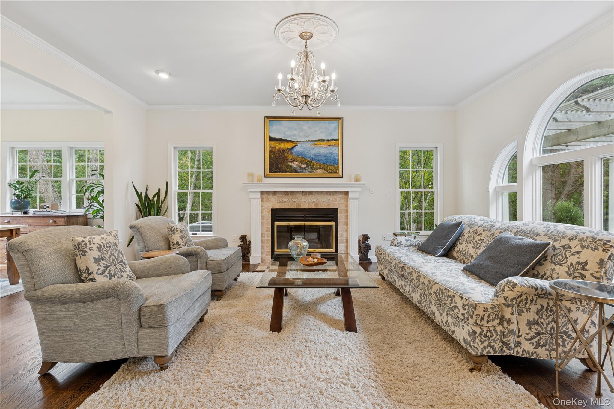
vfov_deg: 70.4
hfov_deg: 93.3
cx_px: 307
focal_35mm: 17
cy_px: 204
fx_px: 290
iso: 200
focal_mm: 17
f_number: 10
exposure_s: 1/3
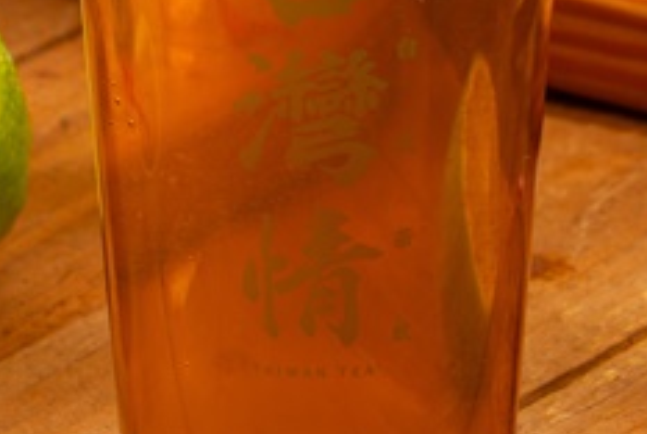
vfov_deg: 2.5
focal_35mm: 540
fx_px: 9717
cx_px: 255
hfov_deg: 3.8
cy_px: -198
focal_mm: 105
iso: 125
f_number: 9
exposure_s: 1/160
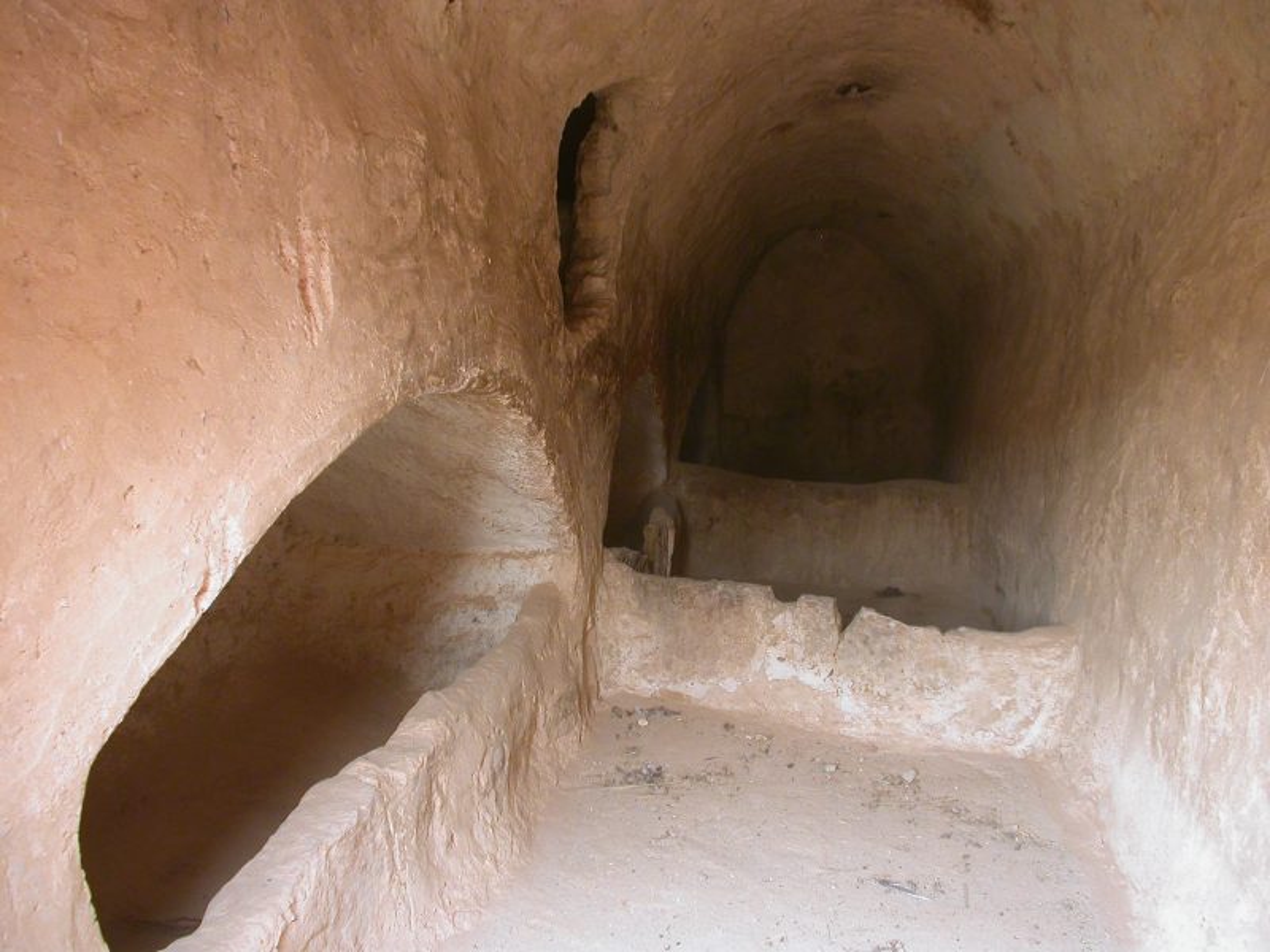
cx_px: 635
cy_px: 476
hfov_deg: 49.0
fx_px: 1394
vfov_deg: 37.7
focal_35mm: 38
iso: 100
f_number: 2.6
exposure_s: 1/5.2
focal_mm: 7.85
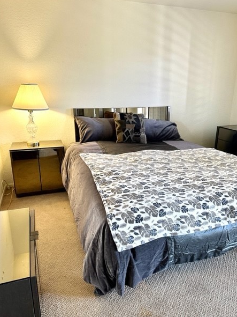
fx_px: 237
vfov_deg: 67.3
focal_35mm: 26
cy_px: 165
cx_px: 126
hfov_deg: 53.0
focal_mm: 6.86
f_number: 1.78
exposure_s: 1/60
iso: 250
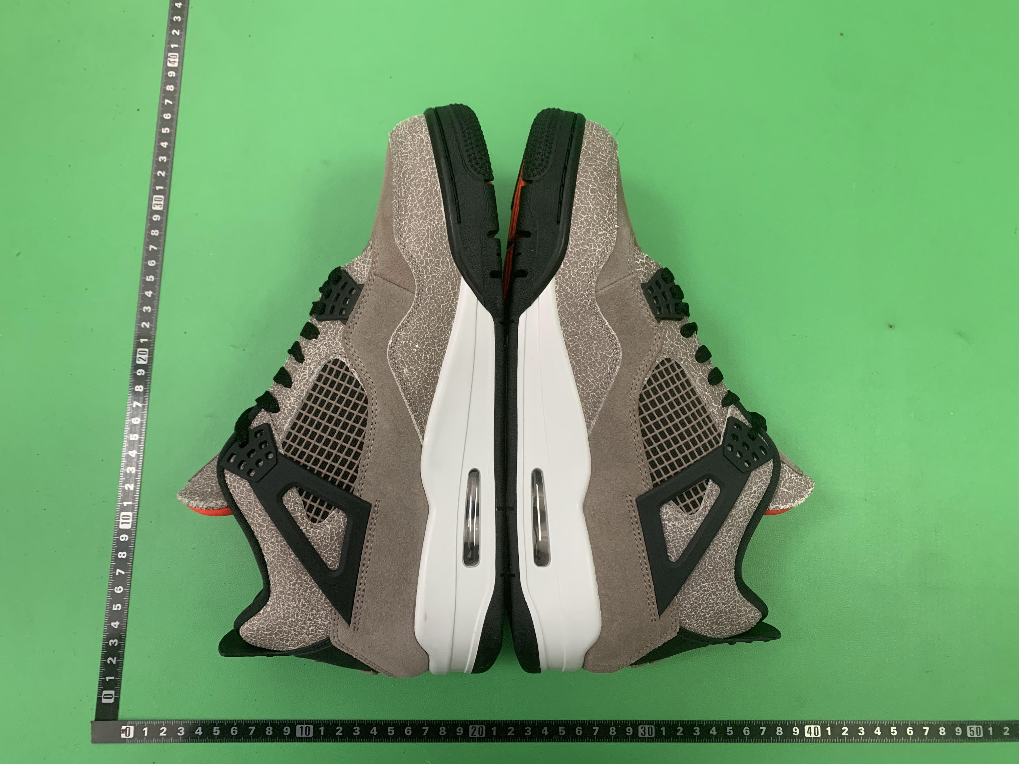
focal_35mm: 26
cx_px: 510
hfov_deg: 67.3
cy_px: 382
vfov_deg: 53.1
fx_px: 765
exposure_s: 1/60
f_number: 1.8
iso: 200
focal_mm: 4.25
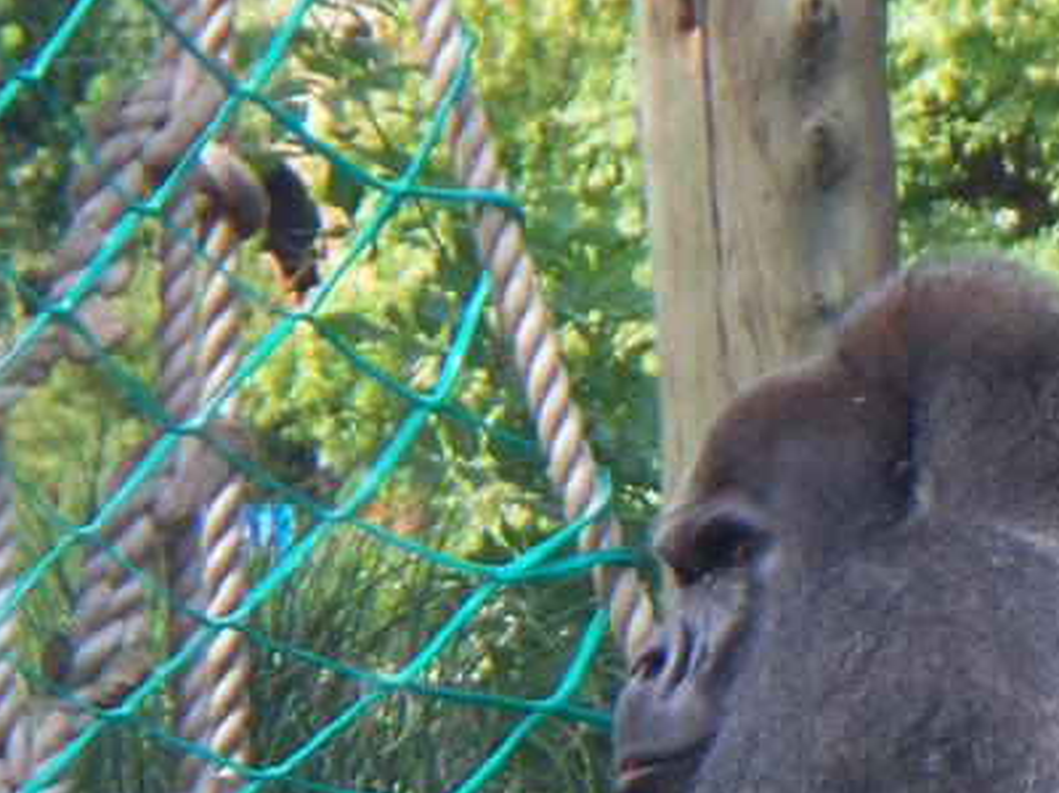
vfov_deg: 2.1
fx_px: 21470
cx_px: 1163
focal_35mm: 702
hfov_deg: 2.8
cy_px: 1310
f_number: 5.1
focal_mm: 37.7
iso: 80
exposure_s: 1/60
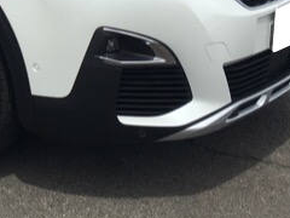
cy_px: -105
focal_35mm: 103
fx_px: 863
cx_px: -66
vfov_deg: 13.6
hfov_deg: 18.0
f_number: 2.2
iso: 25
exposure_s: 1/2198
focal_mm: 4.15
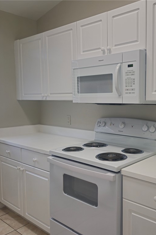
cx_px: 111
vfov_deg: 58.7
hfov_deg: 40.3
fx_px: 208
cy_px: 118
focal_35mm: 32
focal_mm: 5.54
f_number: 1.8
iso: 64
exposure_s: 1/60
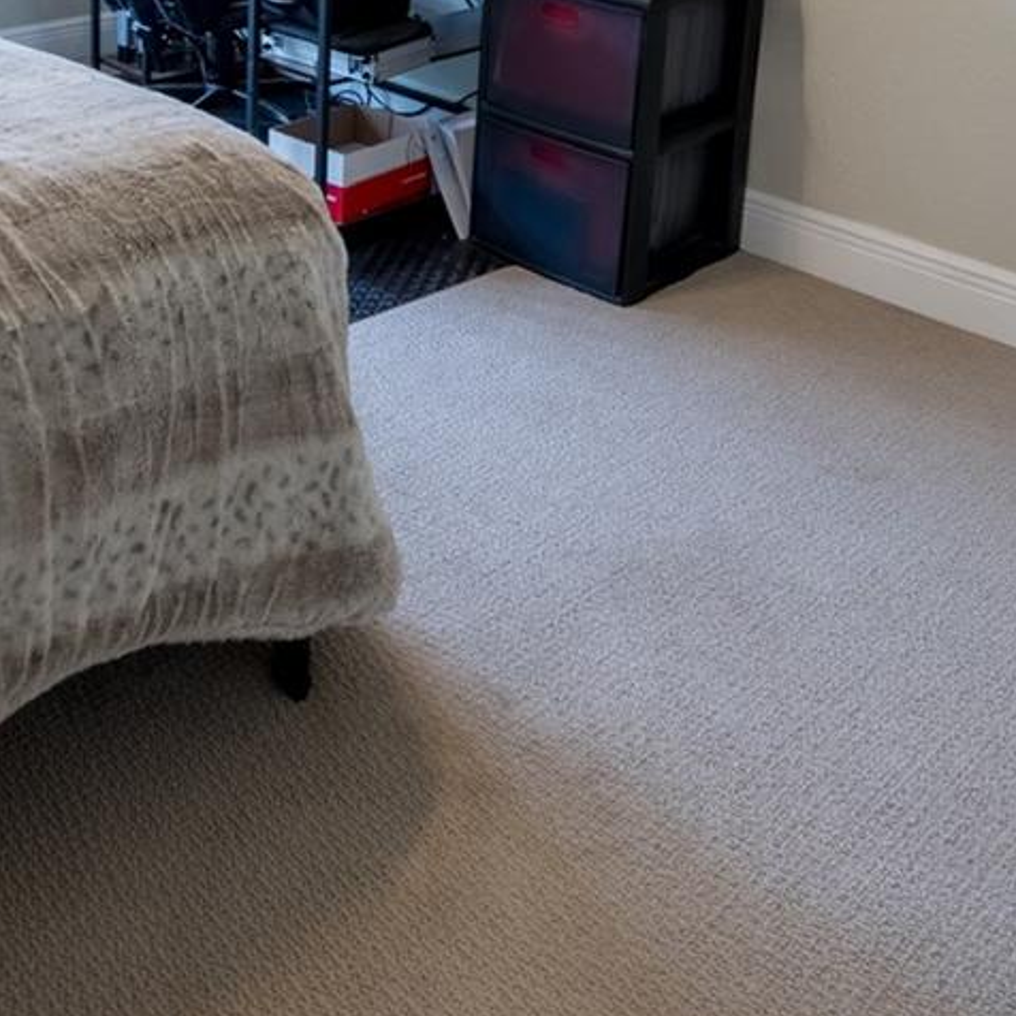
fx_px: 1328
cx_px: 237
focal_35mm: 40
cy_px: -108
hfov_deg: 40.5
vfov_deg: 35.6
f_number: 8
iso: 500
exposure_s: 1/125
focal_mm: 14
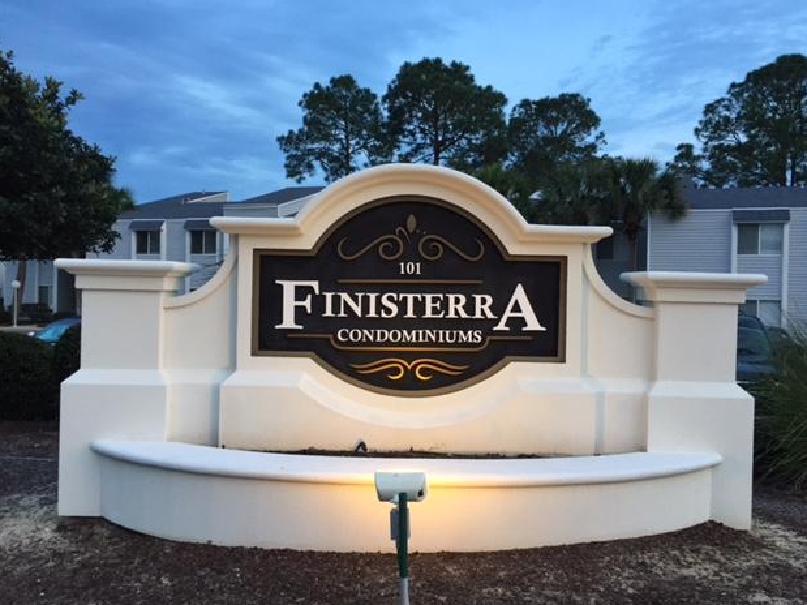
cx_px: 413
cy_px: 296
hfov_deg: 60.0
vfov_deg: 46.8
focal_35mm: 30
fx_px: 699
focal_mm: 4.15
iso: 50
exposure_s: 1/30
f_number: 2.2
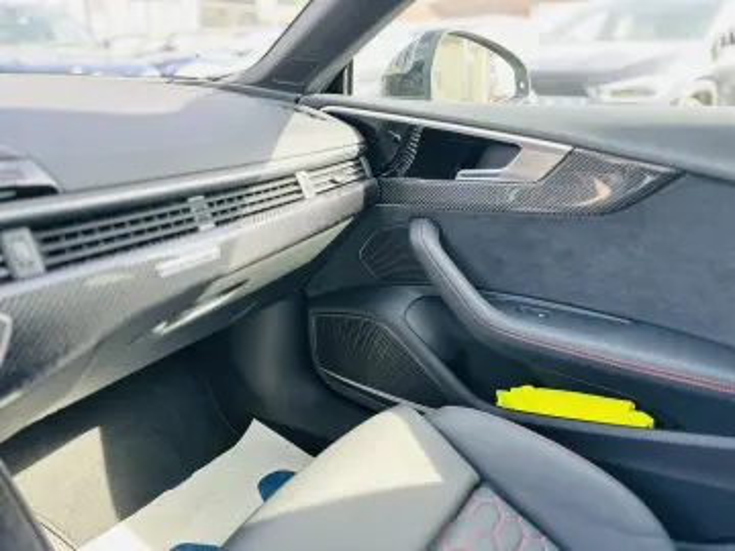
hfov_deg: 71.6
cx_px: 368
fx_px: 510
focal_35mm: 24
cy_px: 276
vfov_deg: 56.8
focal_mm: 6.86
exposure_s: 1/121
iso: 125
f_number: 1.78
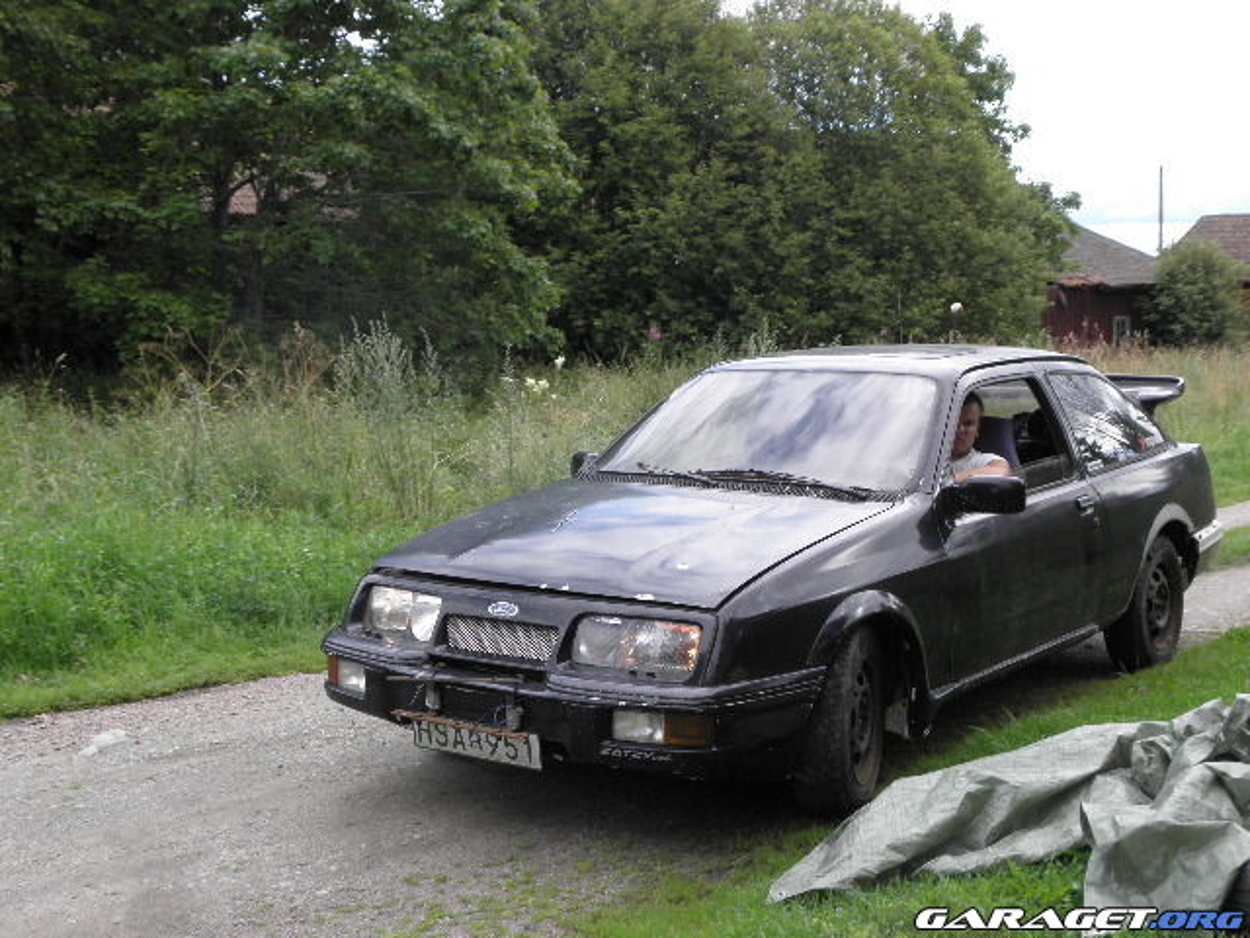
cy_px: 469
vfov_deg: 31.5
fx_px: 1661
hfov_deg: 41.2
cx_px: 625
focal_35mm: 46
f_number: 4.5
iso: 64
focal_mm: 8.19
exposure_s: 1/80
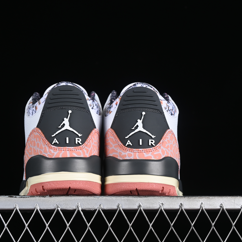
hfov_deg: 18.1
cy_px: 121
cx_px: 106
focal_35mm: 96
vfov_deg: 18.1
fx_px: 759
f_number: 7.1
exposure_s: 1/60
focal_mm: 50
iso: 160
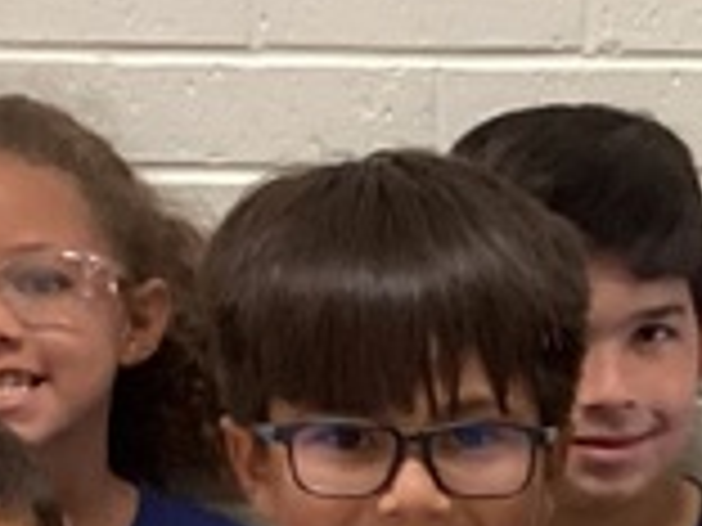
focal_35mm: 203
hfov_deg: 9.7
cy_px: 1191
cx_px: 738
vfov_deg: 7.0
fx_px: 4117
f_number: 2.4
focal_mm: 3.3
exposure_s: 1/60
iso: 400
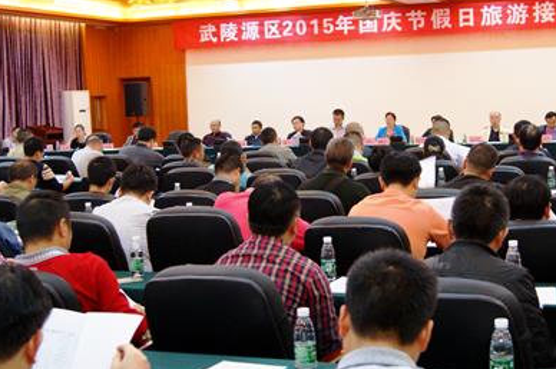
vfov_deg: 20.9
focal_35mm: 65
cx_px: 301
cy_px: 178
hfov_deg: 31.0
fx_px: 1003
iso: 400
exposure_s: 1/8
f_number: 4.5
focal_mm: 28
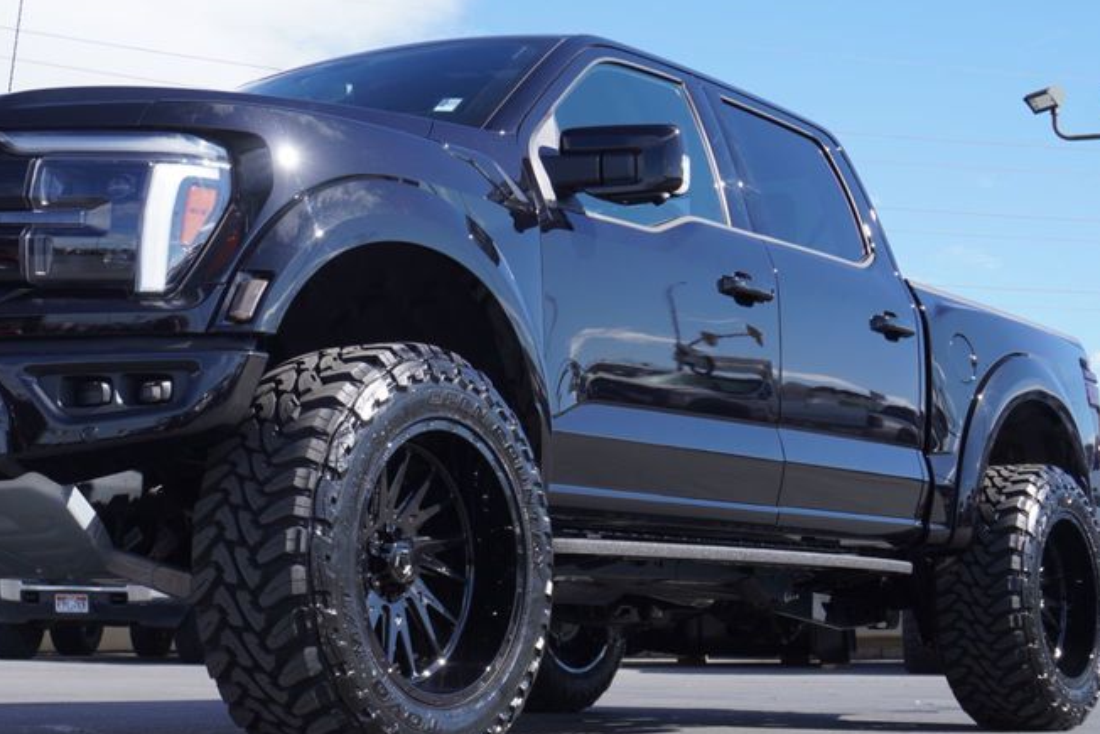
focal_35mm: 66
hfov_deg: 30.3
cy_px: 265
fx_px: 2017
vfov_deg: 20.6
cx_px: 369
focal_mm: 28
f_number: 8
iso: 100
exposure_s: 1/160
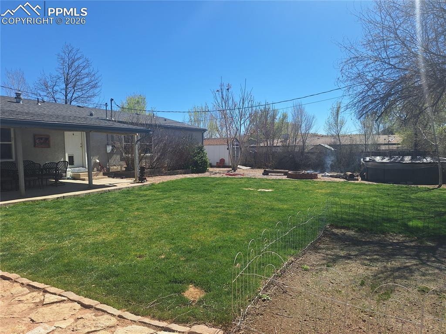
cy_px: 167
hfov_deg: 74.0
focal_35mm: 23
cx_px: 223
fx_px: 296
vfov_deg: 58.8
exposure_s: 1/2421
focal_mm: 5.54
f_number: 1.8
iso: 40
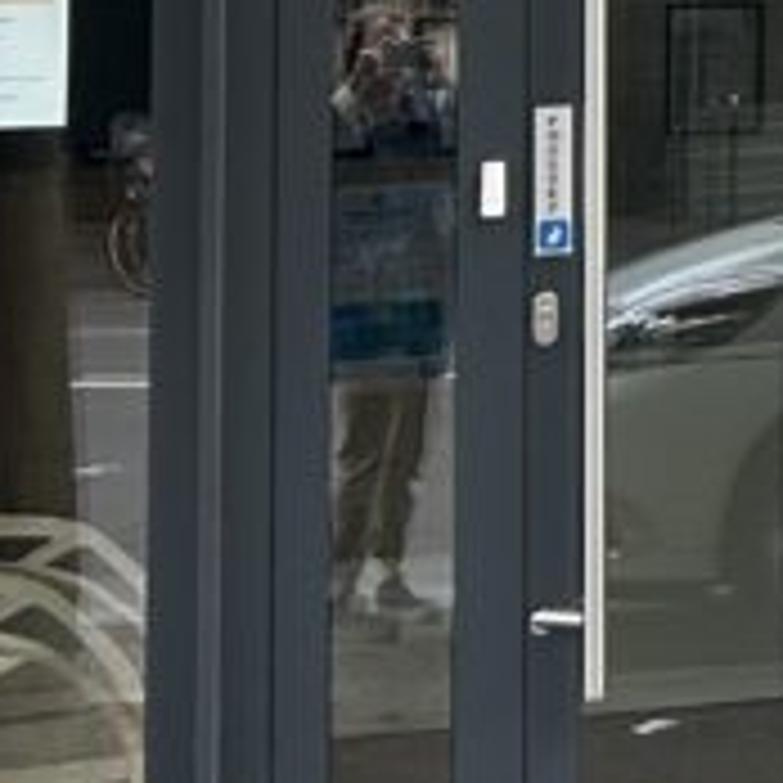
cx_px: 1458
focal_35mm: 135
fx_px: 3455
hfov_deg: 11.8
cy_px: -378
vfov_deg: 12.3
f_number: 1.5
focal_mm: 5.7
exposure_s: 1/60
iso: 200
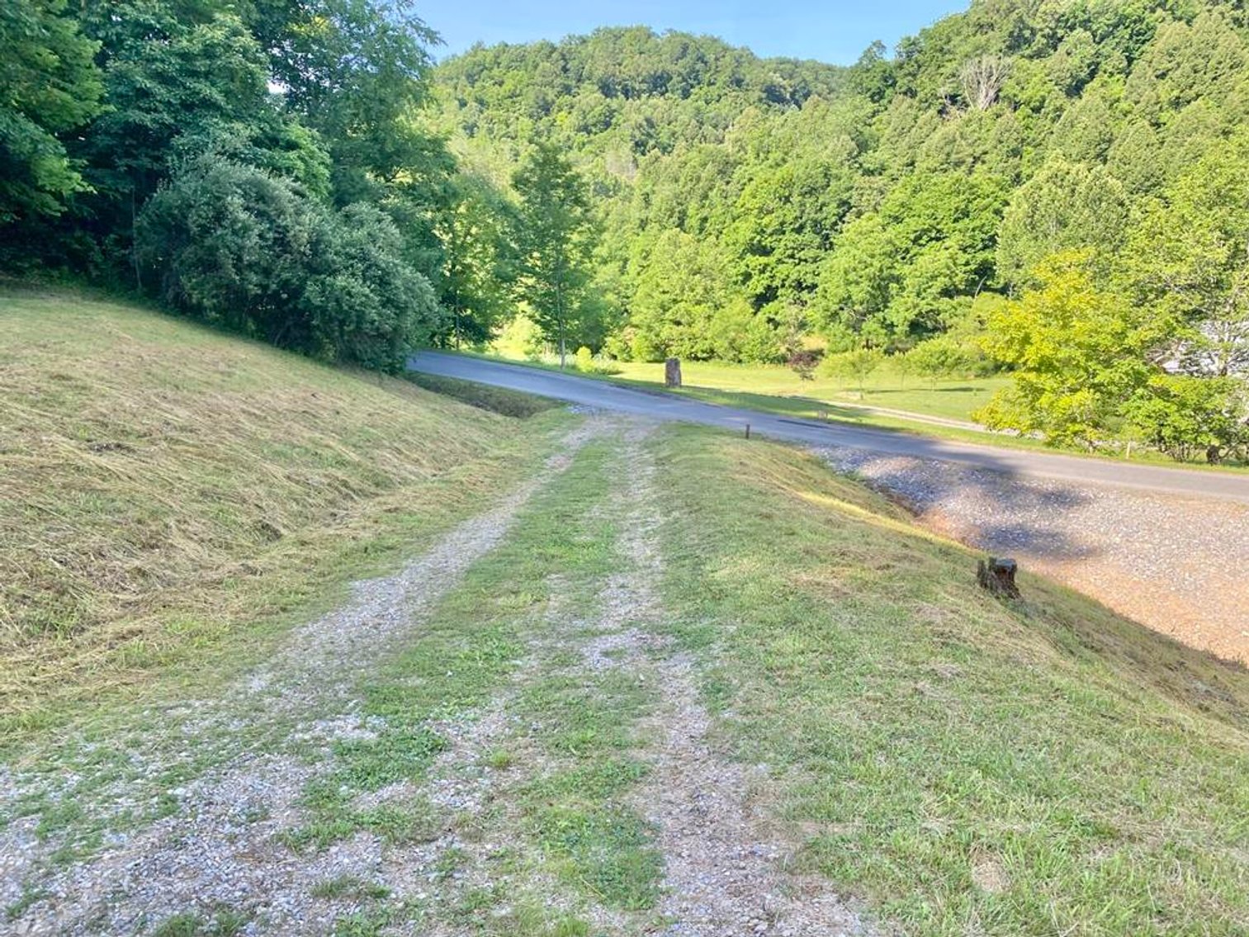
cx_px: 624
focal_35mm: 26
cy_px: 468
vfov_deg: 53.1
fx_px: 938
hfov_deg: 67.3
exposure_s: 1/393
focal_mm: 4.25
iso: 32
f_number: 1.8
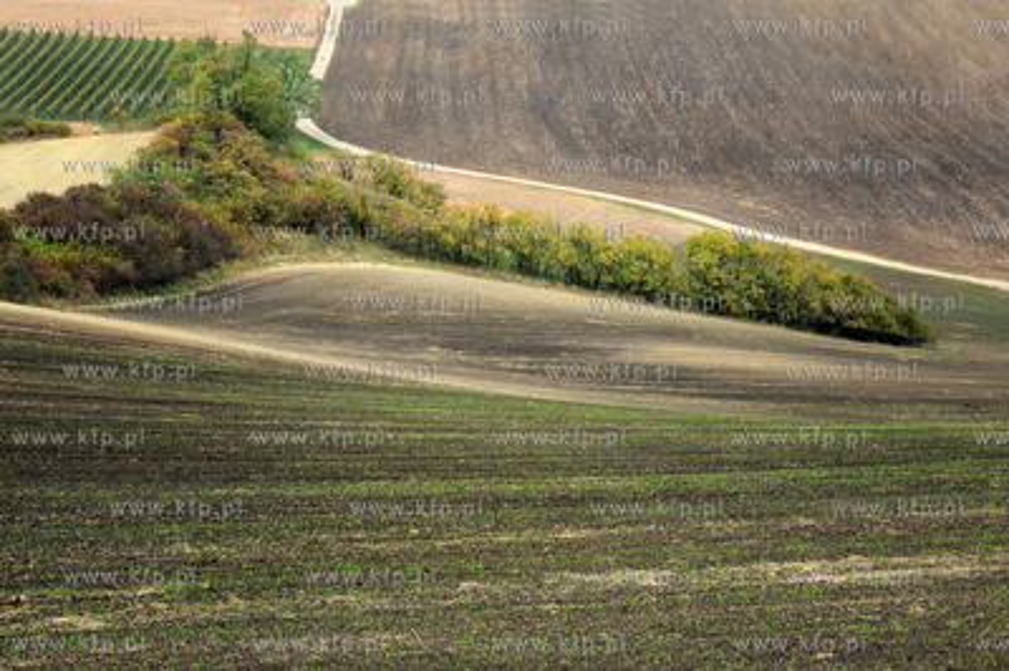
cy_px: 336
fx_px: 3248
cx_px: 504
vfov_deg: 11.8
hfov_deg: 17.7
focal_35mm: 116
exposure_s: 1/50
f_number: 11
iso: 3200
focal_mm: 116
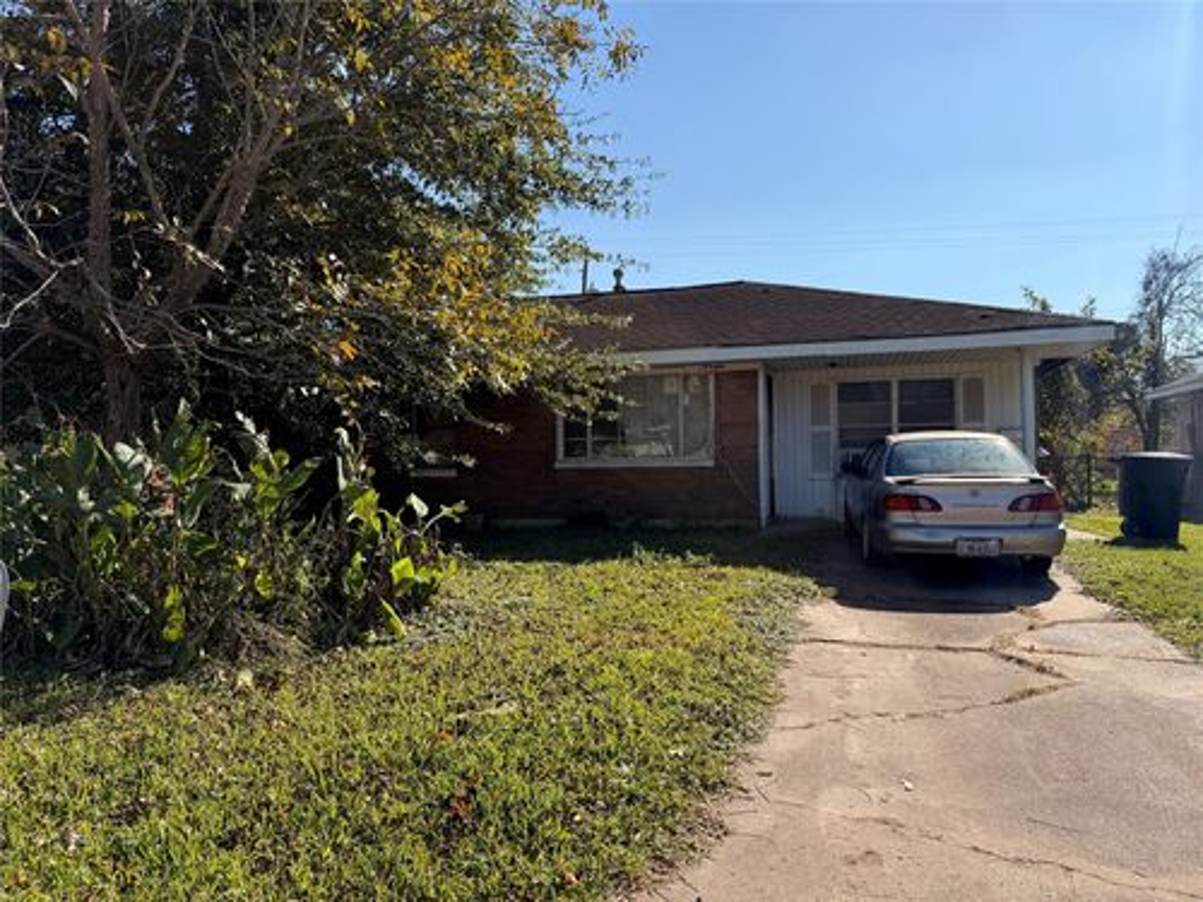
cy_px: 451
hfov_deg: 71.6
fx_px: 834
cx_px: 602
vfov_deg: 56.8
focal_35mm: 24
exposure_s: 1/5319
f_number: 1.78
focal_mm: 6.76
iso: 100
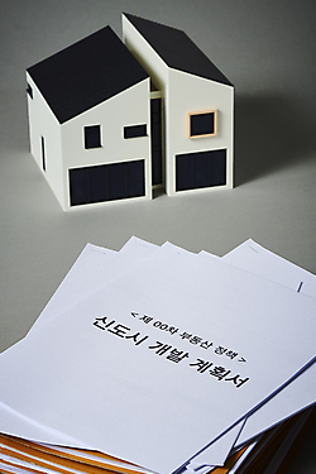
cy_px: 234
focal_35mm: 112
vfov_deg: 18.3
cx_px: 162
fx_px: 1475
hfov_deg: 12.2
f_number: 18
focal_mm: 105
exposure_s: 1/125
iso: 100
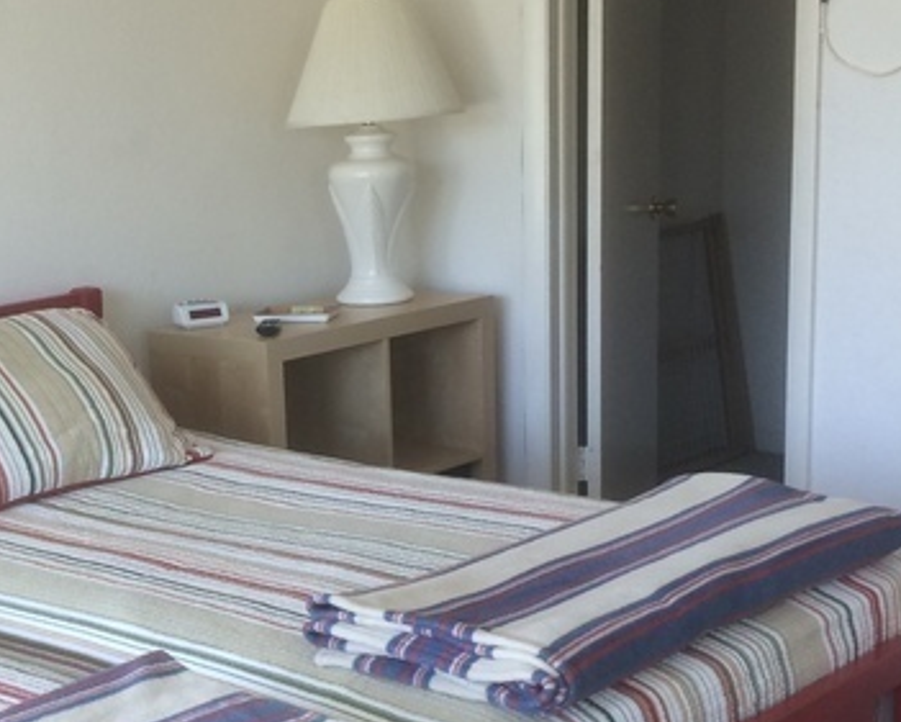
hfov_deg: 28.9
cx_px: 175
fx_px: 1707
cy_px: 483
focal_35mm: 64
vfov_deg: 23.7
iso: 40
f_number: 2.2
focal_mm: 4.12
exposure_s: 1/40
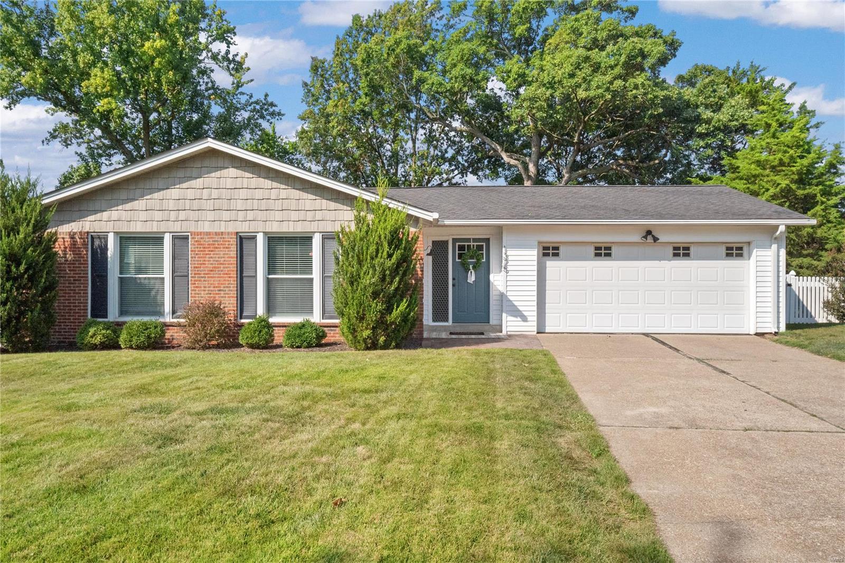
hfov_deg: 69.4
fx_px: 610
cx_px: 422
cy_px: 282
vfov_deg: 49.5
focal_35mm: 26
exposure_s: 1/2000
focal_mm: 13
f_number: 8
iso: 400
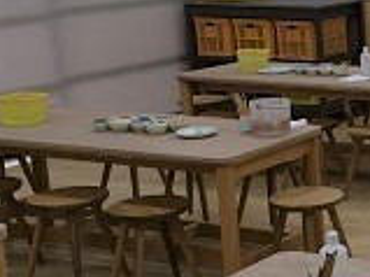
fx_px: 993
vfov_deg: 15.9
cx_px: 556
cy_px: 149
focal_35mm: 93
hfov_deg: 18.6
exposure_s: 1/100
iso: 800
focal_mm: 21.5
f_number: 8
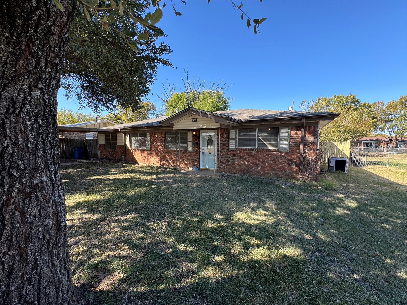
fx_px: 165
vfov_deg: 85.7
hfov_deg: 102.1
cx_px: 204
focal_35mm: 14
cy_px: 152
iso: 40
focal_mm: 2.22
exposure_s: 1/332
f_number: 2.2
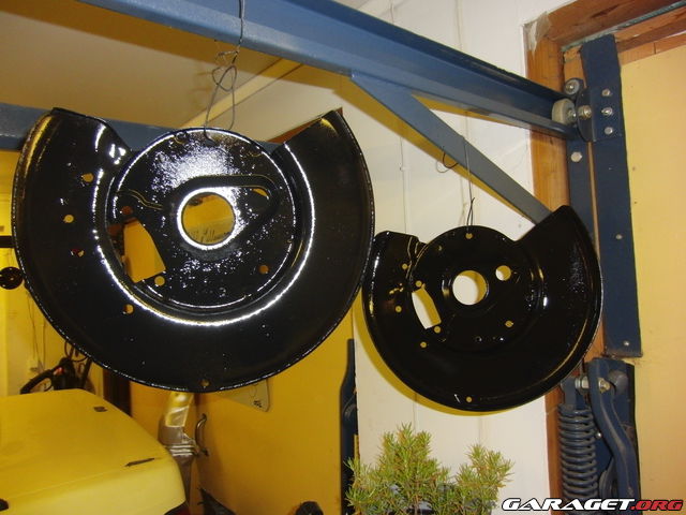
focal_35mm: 24
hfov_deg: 71.6
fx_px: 476
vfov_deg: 56.8
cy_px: 258
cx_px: 343
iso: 400
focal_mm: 4.3
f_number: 3.2
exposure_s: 1/60
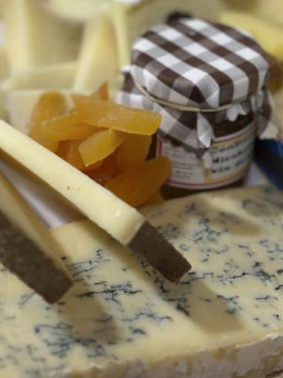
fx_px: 1090
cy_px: 101
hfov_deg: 14.8
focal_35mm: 100
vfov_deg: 19.5
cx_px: 117
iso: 80
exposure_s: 1/50
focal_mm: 6.86
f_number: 1.78
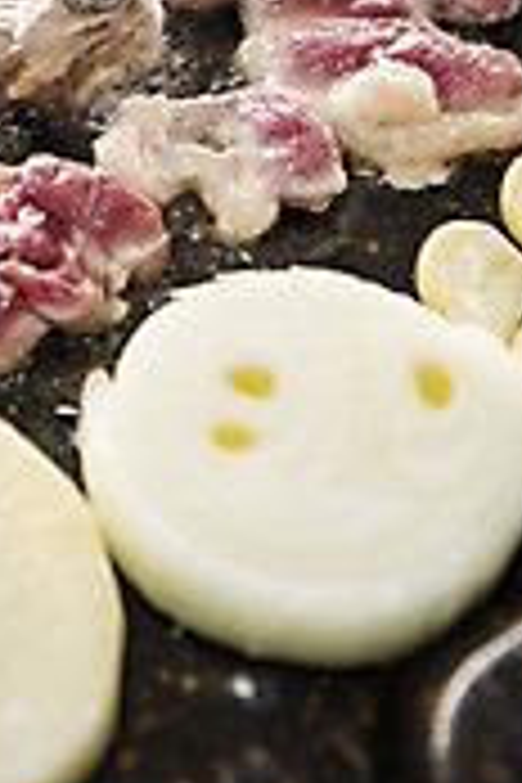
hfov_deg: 10.5
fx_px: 2806
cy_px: 14
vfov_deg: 15.6
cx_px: -29
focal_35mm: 129
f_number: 4
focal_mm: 56
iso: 400
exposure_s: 1/125
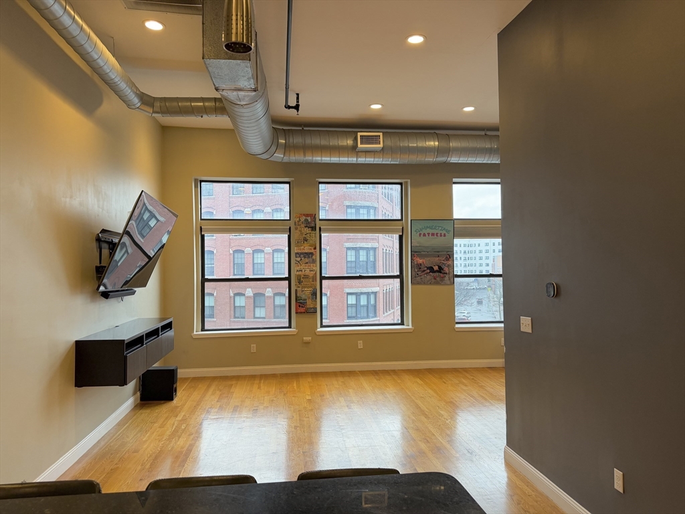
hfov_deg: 71.6
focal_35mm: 24
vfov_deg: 56.8
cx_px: 342
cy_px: 257
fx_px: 475
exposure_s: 1/118
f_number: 1.78
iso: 160
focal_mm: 6.76
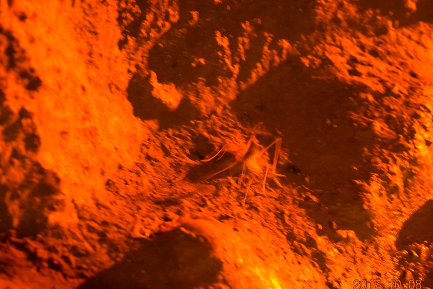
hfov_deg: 22.2
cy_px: 148
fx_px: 1101
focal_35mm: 92
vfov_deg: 14.9
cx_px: 227
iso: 6400
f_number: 5.6
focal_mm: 55
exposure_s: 1/4
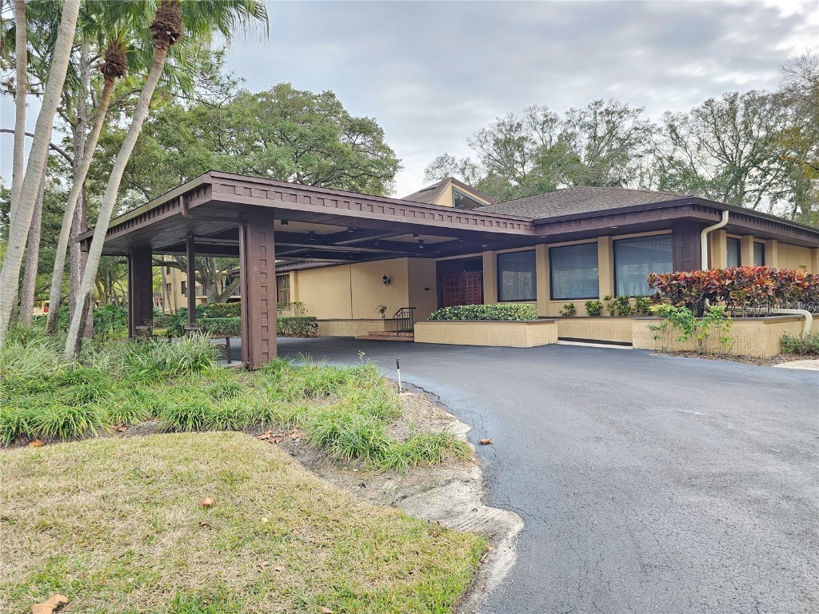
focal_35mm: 23
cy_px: 307
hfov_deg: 73.9
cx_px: 410
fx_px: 544
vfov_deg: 58.9
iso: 25
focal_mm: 6.3
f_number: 1.7
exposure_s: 1/180
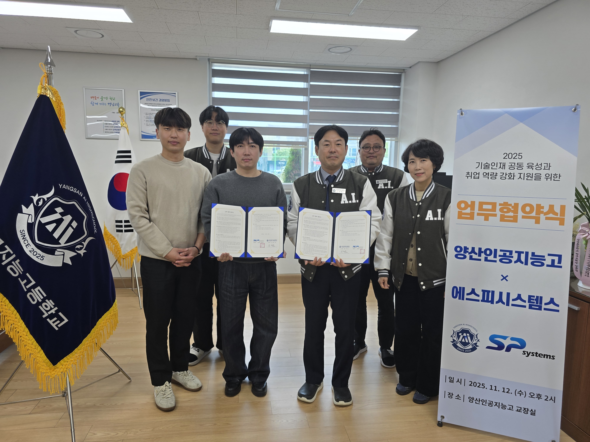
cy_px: 221
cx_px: 295
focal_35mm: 23
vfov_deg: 58.9
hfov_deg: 73.9
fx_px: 392
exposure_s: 1/120
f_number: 1.7
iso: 50
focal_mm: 6.3
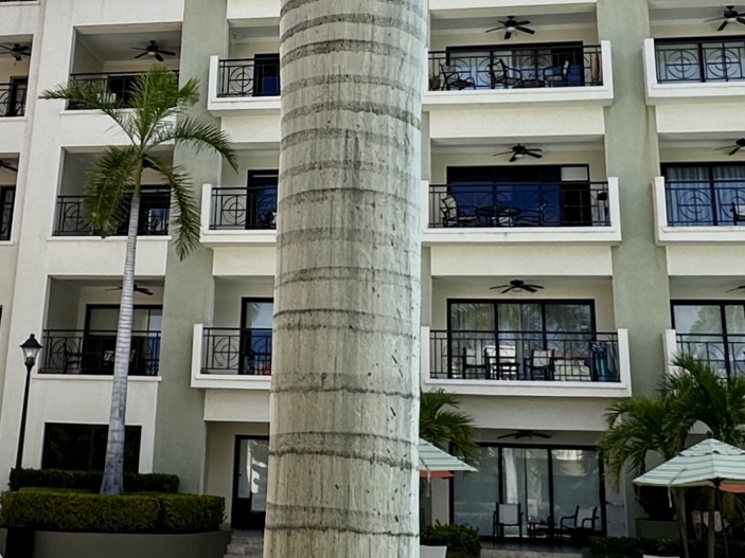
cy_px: 124
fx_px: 1097
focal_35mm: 51
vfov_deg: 28.0
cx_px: 267
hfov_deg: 37.2
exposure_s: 1/1182
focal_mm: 2.22
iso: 40
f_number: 2.2
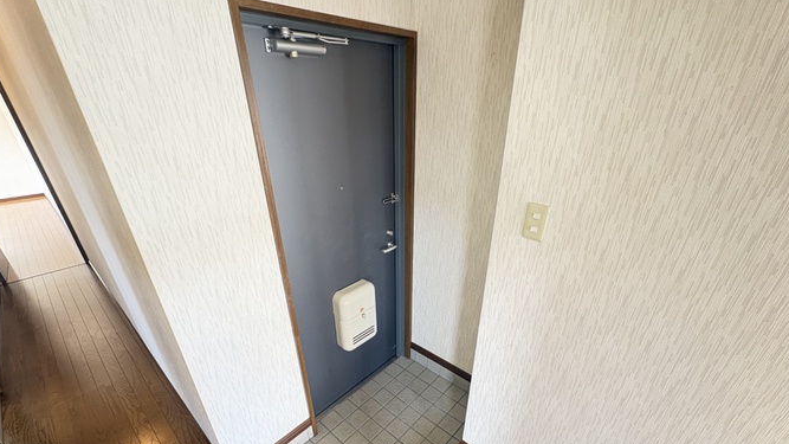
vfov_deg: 66.1
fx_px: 335
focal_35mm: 16
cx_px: 400
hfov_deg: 99.4
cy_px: 275
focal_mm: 2.22
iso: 320
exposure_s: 1/60
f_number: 2.2
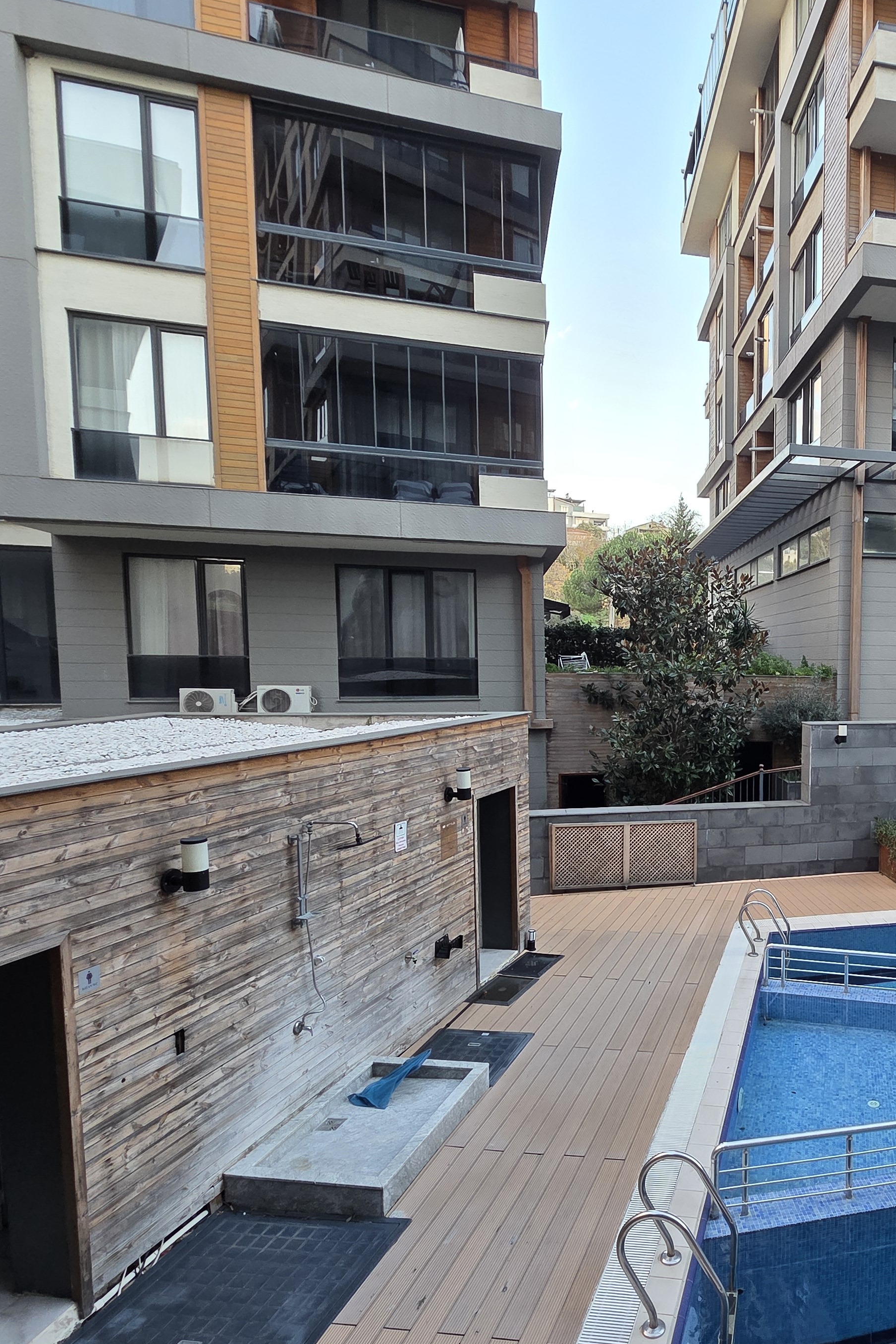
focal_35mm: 20
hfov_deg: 55.4
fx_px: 747
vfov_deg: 83.8
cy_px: 728
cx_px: 771
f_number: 2.2
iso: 125
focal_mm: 2.2
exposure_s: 1/100
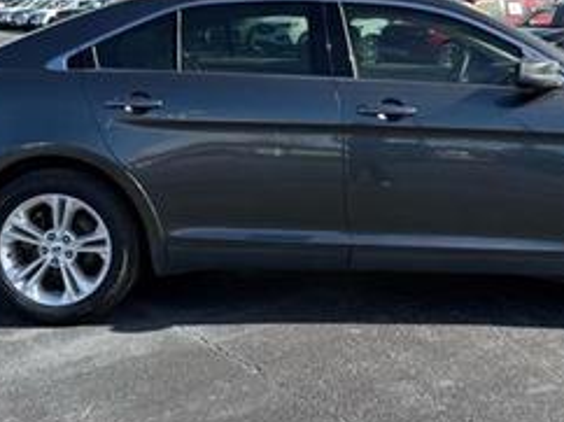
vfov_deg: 28.7
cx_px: 329
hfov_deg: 38.1
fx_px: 814
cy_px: 112
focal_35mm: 50
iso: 80
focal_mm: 6.76
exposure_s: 1/1855
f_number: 1.78
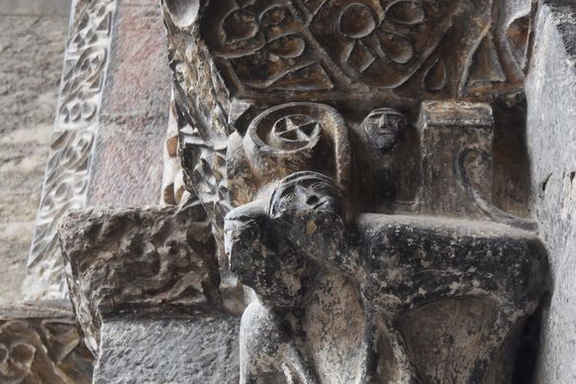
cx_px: 360
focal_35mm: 65
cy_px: 182
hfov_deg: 30.8
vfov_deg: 20.9
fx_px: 1040
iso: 900
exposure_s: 1/60
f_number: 4.5
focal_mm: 24
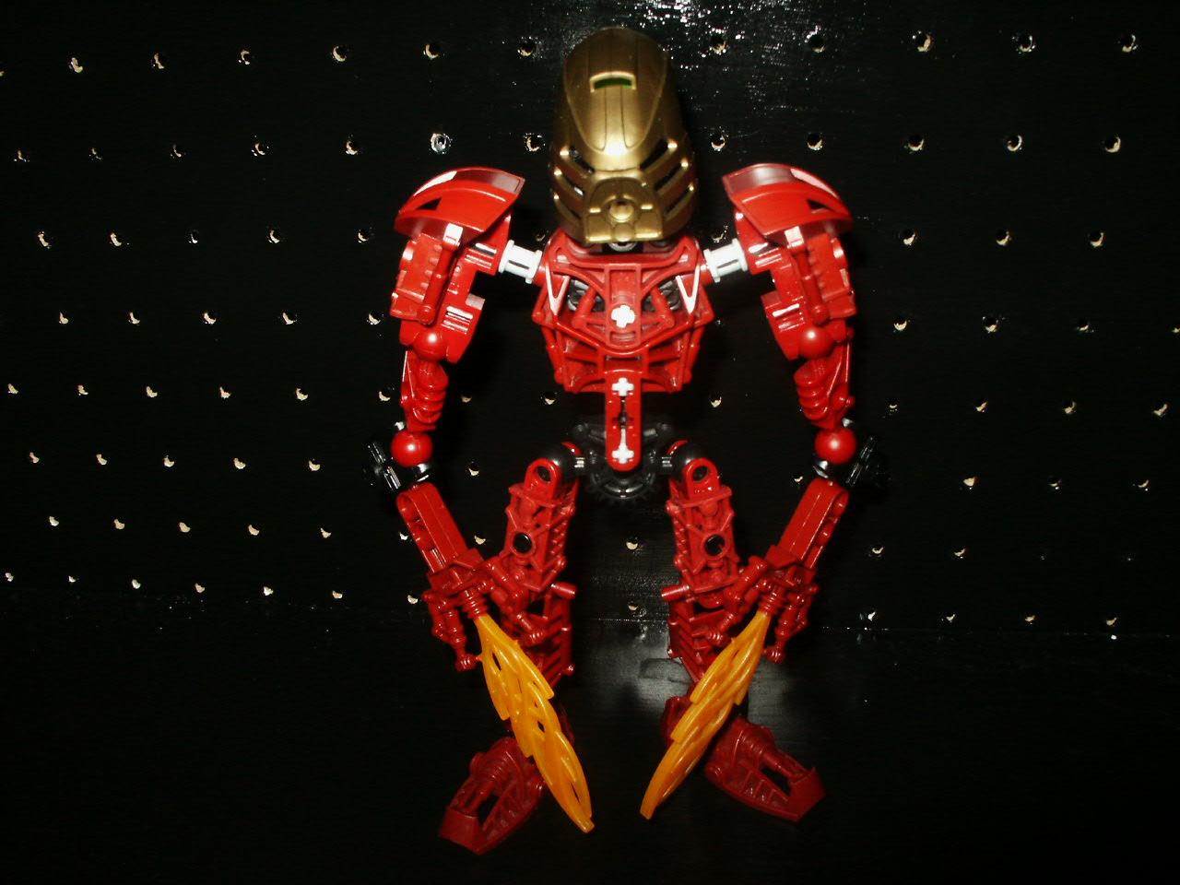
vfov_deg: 40.7
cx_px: 590
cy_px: 442
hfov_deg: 52.6
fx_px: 1193
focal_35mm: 35
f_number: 6.7
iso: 200
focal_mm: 7.18
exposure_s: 1/45
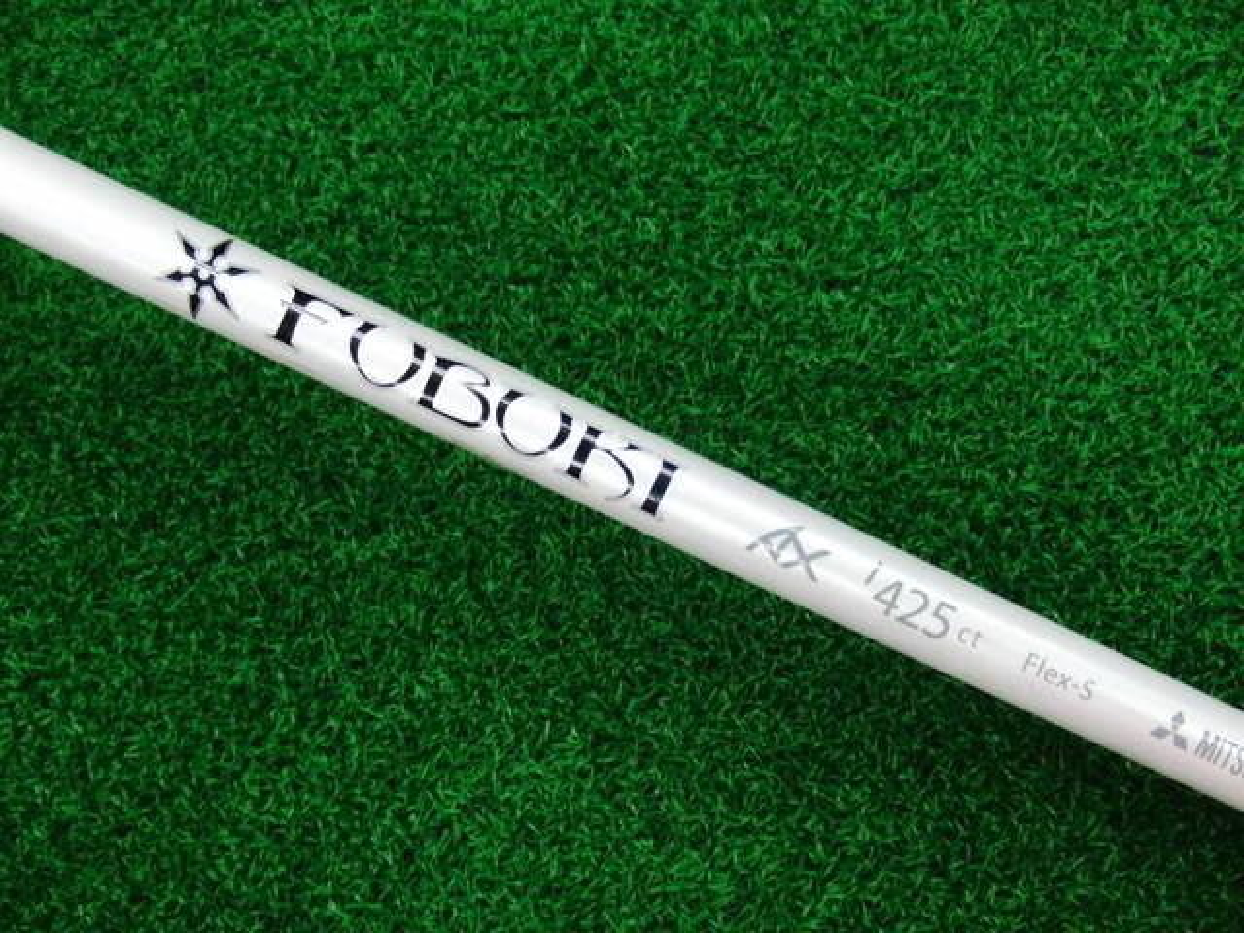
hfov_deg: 50.1
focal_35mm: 37
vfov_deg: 38.7
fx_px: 1330
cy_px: 466
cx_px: 622
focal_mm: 6.42
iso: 400
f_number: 3.6
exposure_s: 1/50
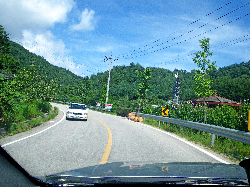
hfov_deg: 63.4
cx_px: 125
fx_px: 202
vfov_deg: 49.7
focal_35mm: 28
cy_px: 94
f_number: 4.2
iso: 50
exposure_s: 1/200
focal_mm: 5
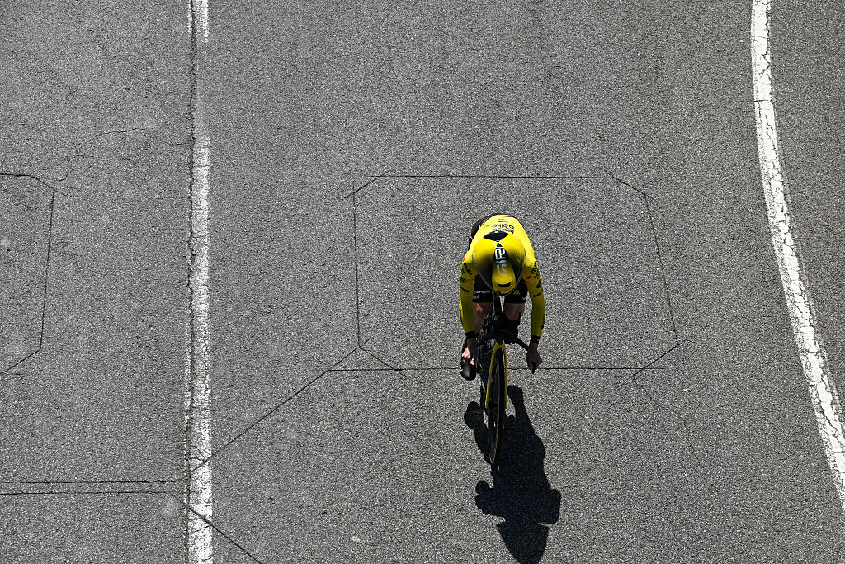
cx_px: 422
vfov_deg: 15.9
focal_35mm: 86
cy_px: 282
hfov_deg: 23.6
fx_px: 2019
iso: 250
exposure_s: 1/2500
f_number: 7.1
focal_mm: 86
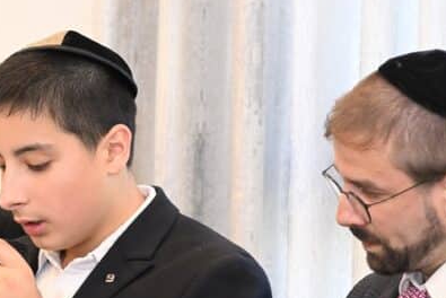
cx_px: 82
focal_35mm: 272
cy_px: 266
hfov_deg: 7.6
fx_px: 3372
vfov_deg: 5.1
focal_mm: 105
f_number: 4
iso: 2500
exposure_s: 1/200
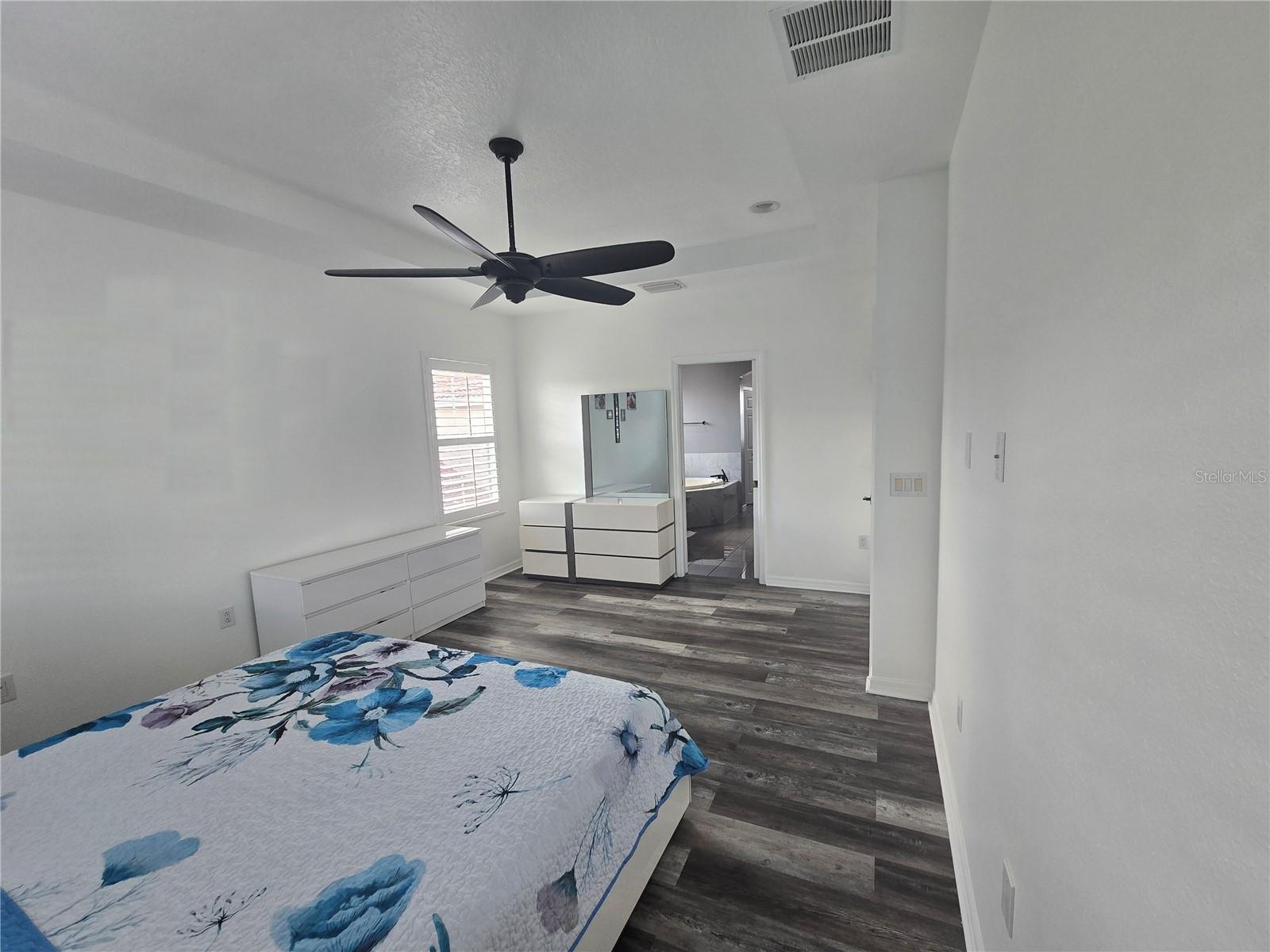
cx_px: 635
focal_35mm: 13
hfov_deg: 106.2
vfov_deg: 89.9
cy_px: 476
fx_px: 477
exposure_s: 1/60
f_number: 2.2
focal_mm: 2.2
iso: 100
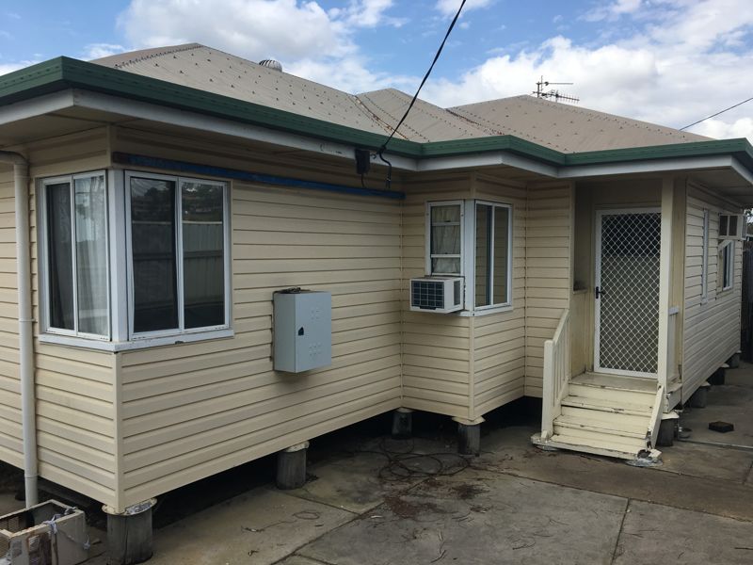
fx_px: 631
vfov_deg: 48.2
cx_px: 376
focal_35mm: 29
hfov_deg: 61.7
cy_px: 282
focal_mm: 4.15
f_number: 2.2
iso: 25
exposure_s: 1/1508
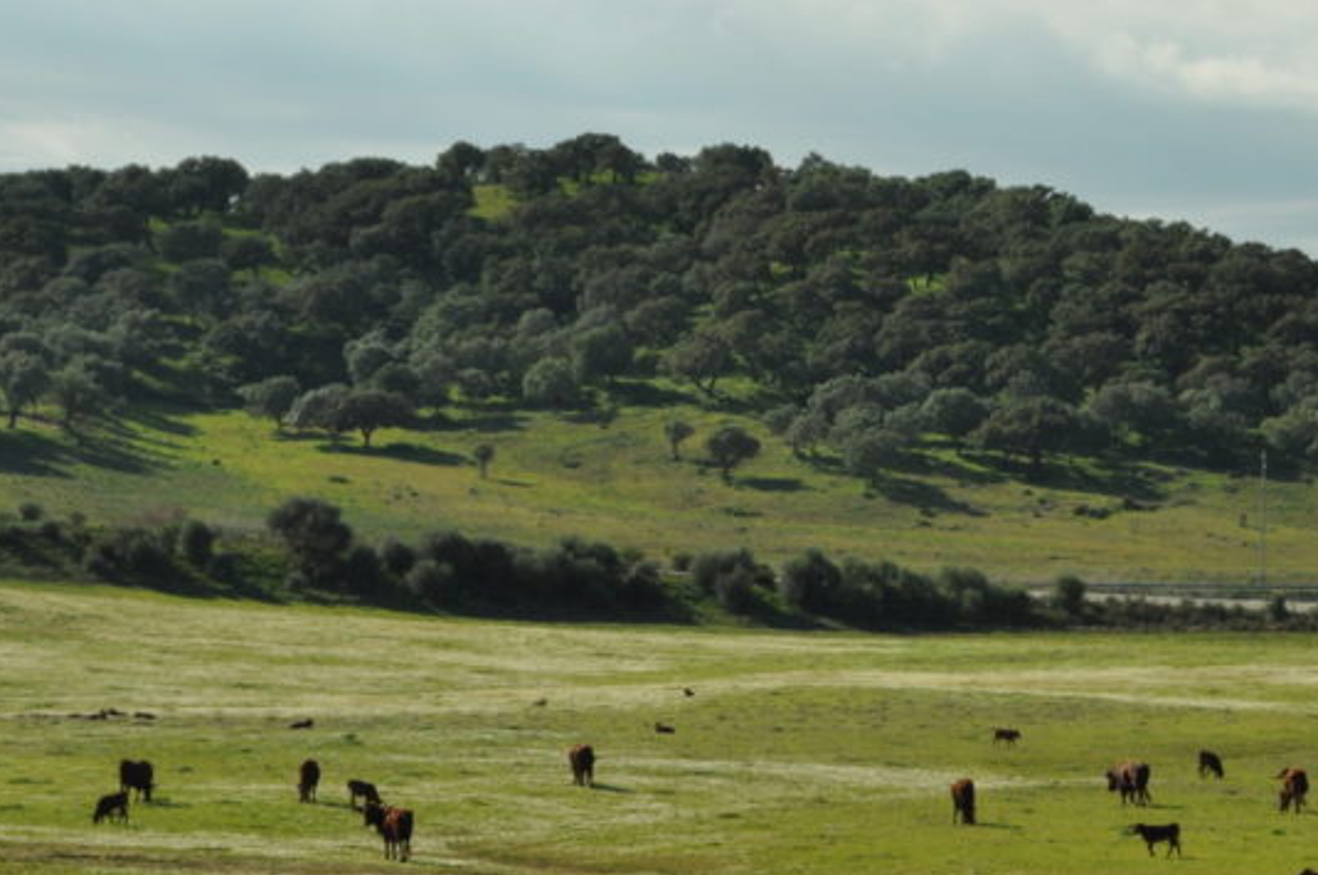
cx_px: 1128
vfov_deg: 8.6
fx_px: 5774
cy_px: 774
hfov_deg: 12.9
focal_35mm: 158
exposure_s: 1/400
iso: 200
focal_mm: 55
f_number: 10
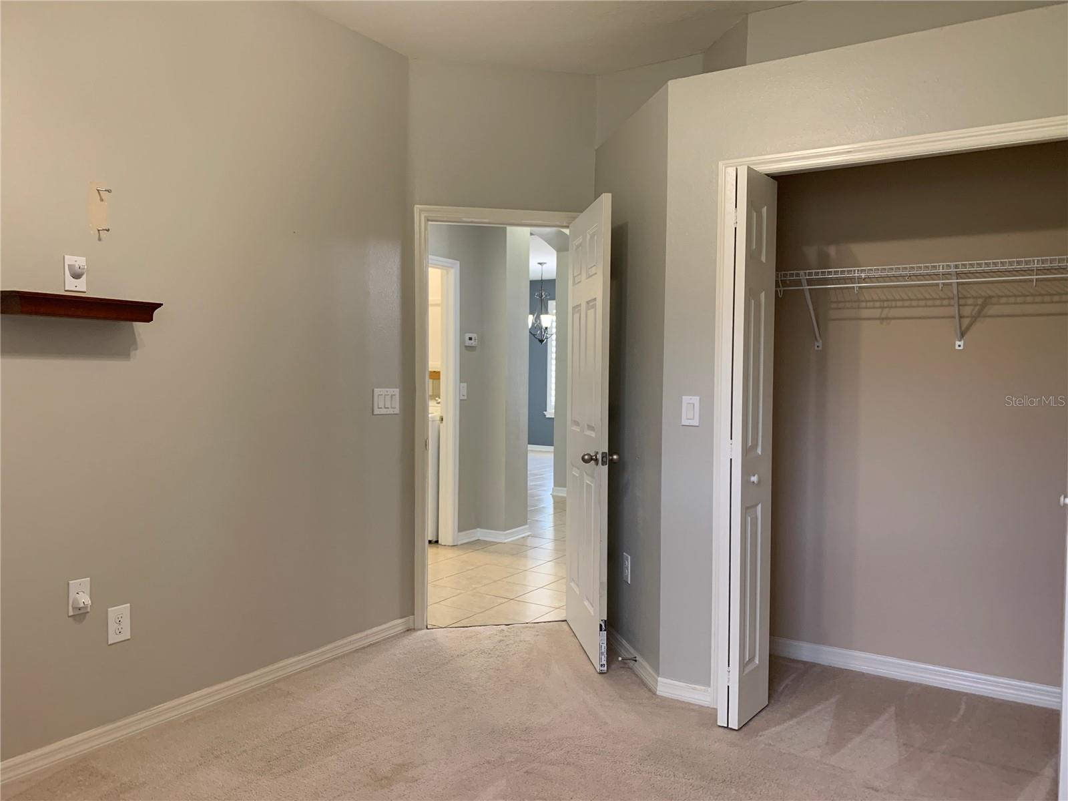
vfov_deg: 53.1
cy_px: 400
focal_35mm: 26
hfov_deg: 67.3
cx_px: 534
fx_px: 802
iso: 160
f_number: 1.8
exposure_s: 1/60
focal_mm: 4.25
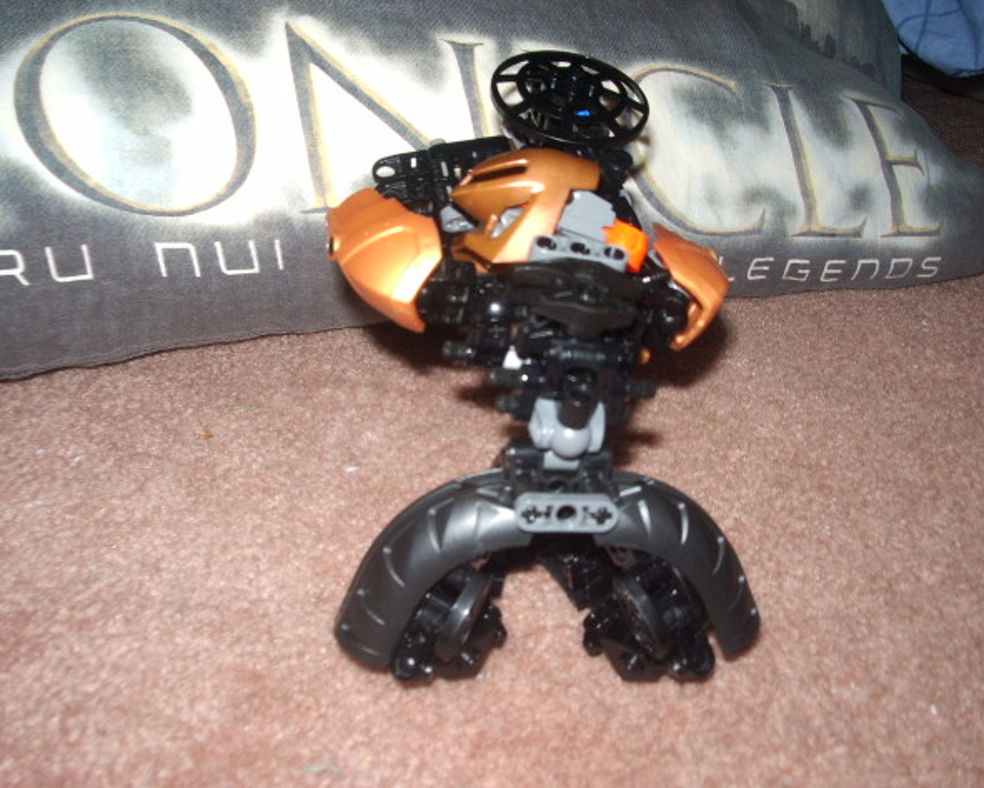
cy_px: 392
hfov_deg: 49.1
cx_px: 508
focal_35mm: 37
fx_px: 1078
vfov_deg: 40.1
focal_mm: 5.8
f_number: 4.3
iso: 100
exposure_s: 1/40
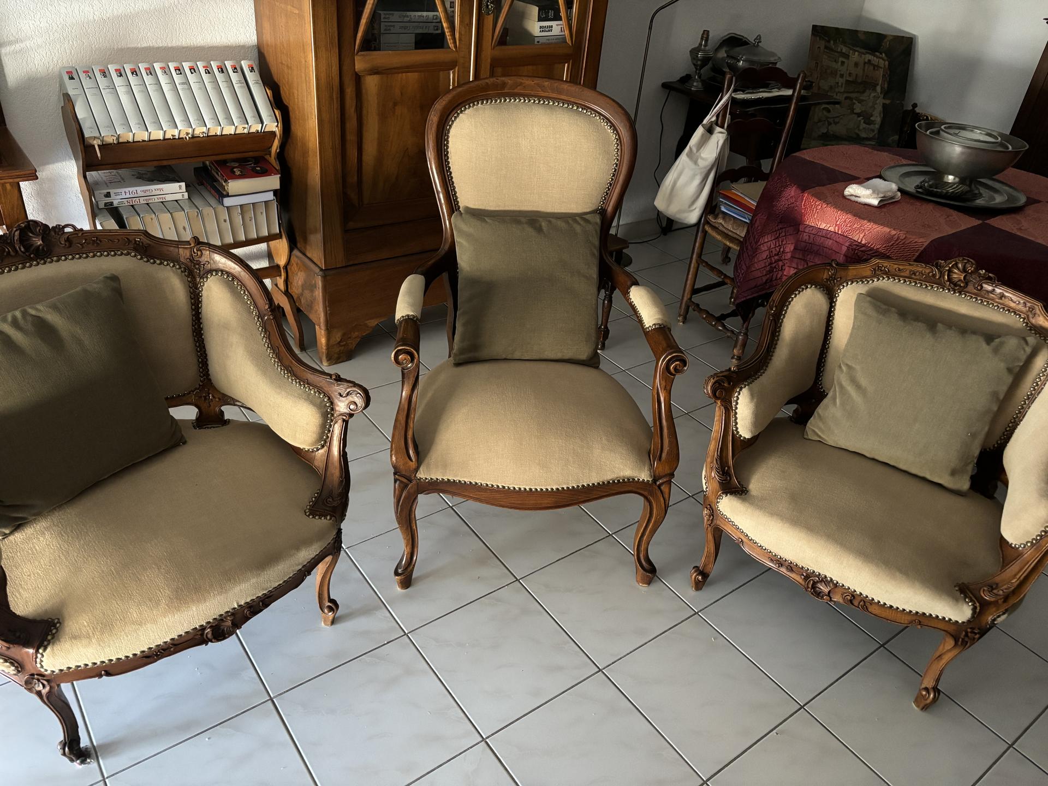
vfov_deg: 53.1
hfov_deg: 67.3
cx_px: 524
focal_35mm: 26
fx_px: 787
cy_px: 393
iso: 640
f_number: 1.6
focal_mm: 5.96
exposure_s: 1/34
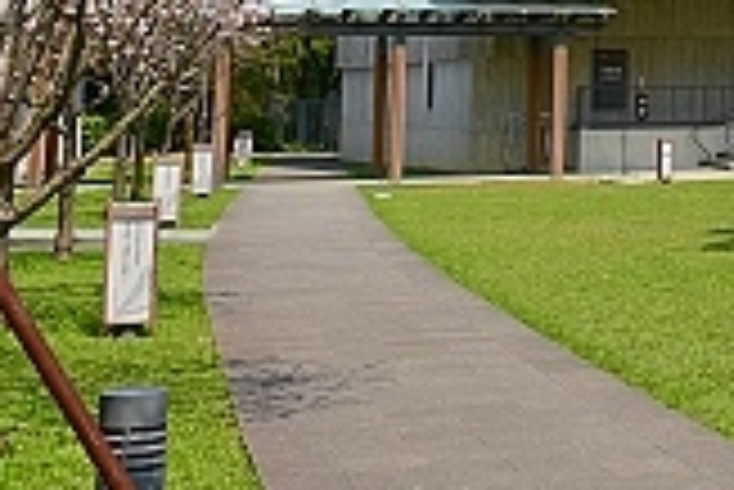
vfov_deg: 13.9
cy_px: -200
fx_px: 1918
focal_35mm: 94
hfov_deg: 19.0
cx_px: 1112
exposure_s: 1/500
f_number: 8
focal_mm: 24
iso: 100
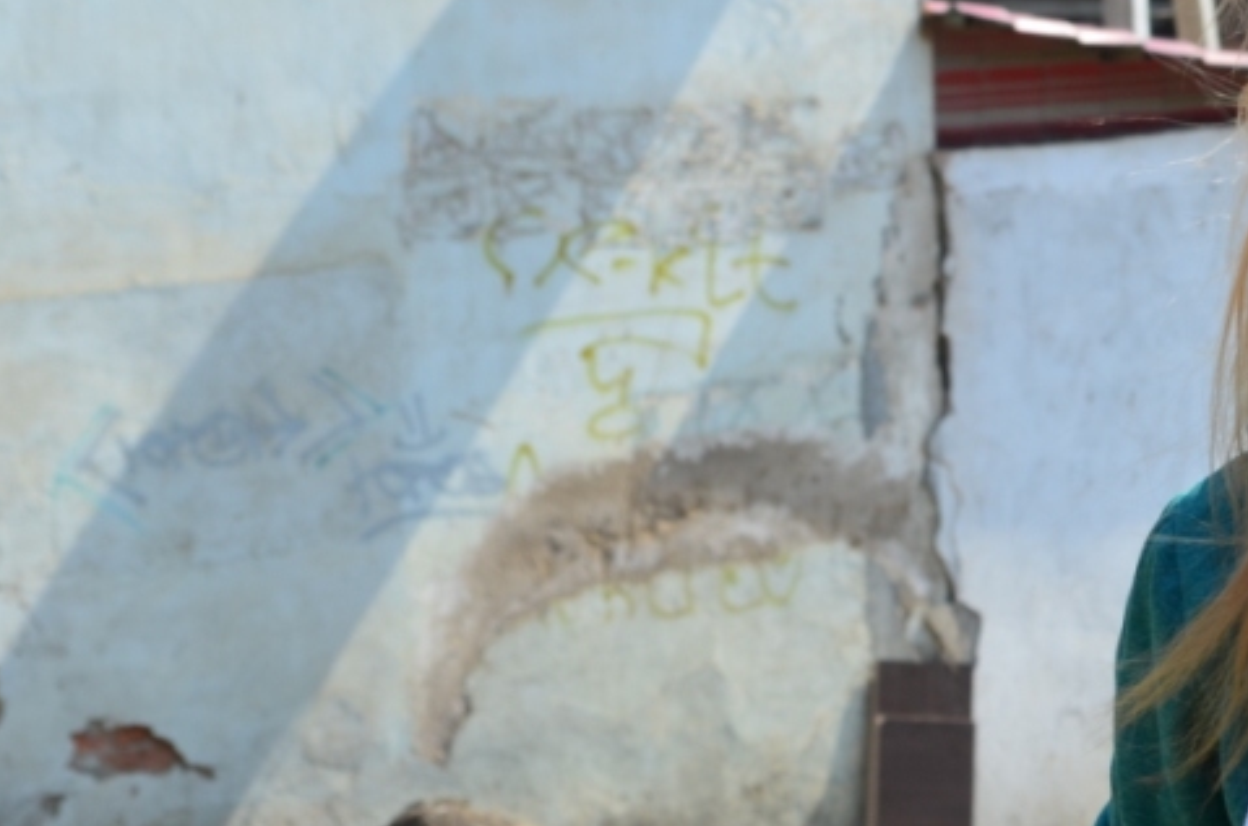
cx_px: 1136
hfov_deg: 13.2
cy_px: 417
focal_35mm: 154
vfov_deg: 8.9
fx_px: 5326
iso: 140
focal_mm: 48
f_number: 11
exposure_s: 1/125
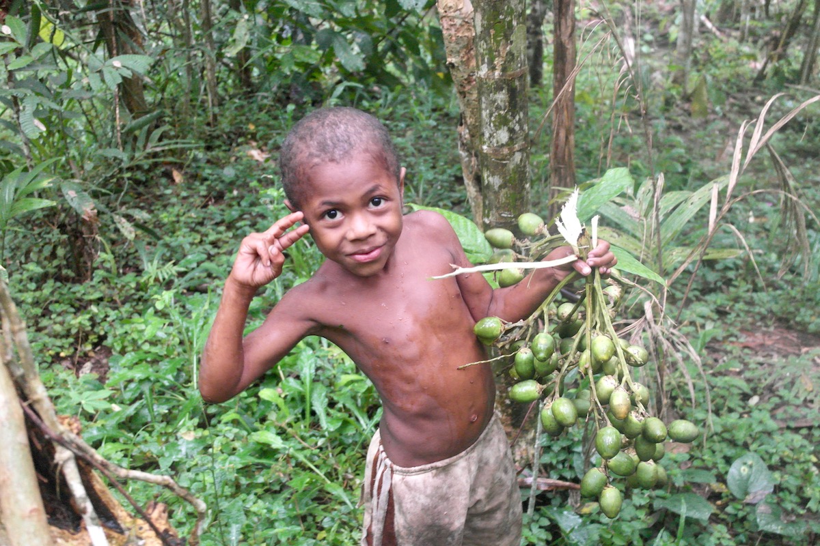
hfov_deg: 45.4
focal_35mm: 43
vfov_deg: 31.2
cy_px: 273
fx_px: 979
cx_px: 410
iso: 1600
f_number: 4
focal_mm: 28
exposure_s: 1/15
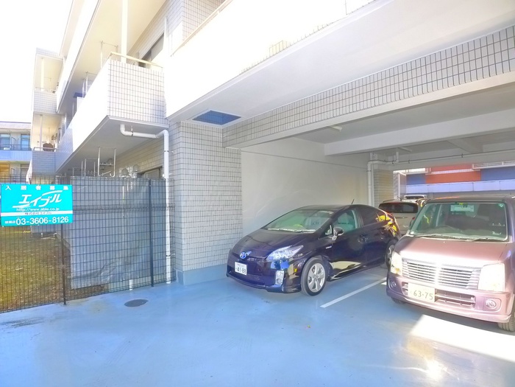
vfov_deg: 56.8
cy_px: 194
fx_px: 357
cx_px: 258
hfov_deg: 71.6
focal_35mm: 24
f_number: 2.8
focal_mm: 5.1
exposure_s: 1/250
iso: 400
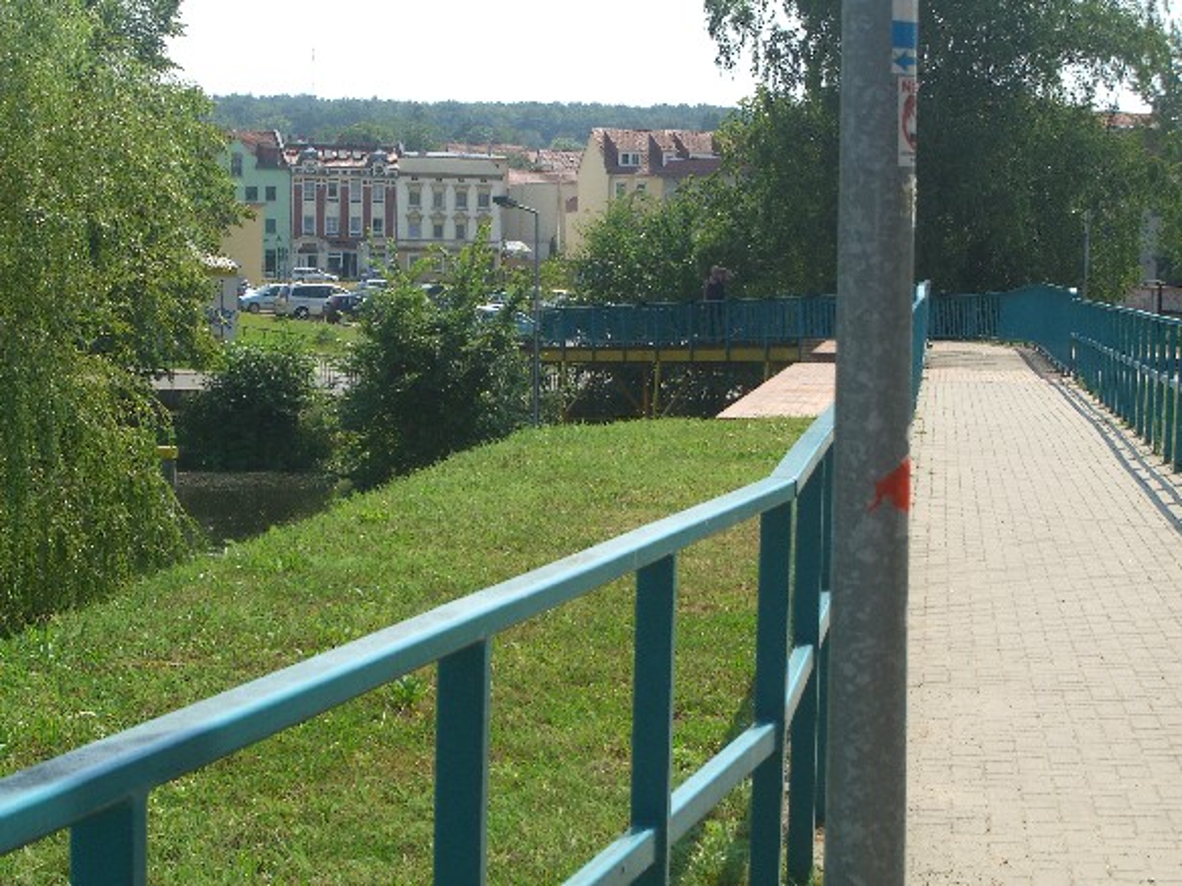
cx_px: 591
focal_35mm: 80
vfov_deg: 18.4
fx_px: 2731
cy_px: 443
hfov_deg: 24.4
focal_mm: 16.6
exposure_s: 1/250
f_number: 6
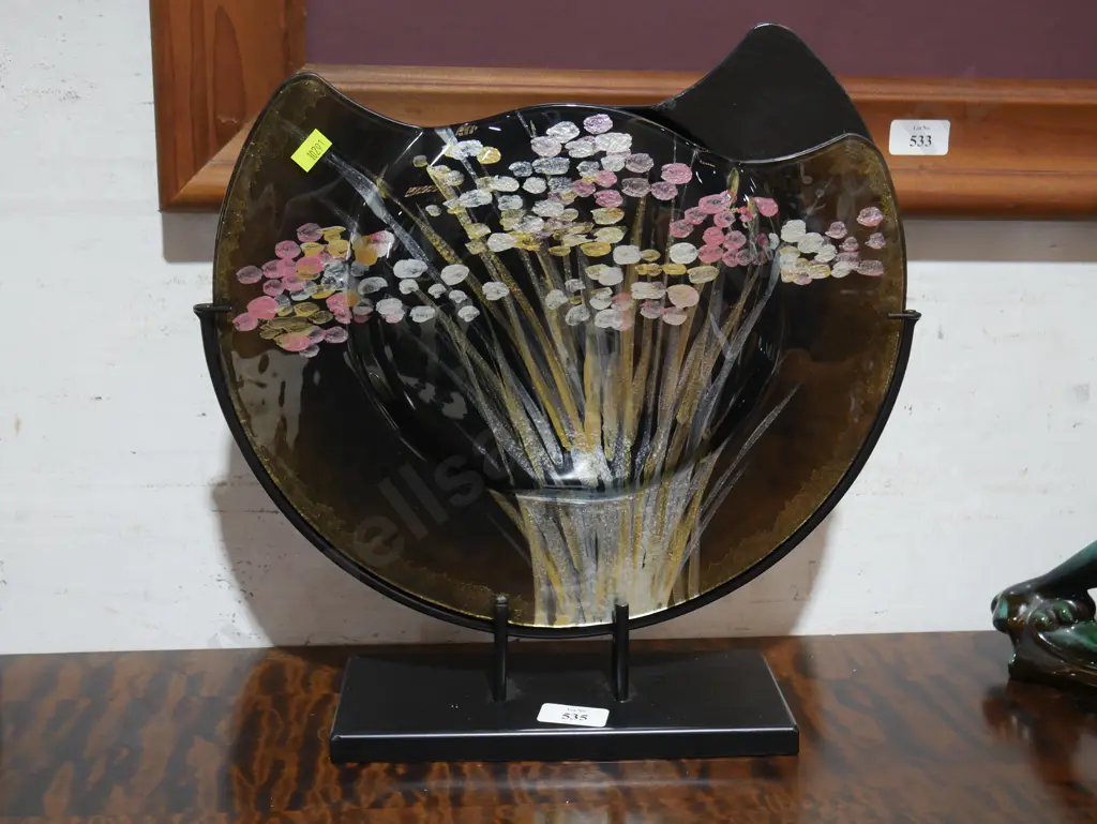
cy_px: 412
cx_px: 548
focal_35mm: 40
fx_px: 1268
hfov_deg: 46.8
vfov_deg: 36.0
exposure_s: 1/60
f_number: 4.5
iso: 640
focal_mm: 20
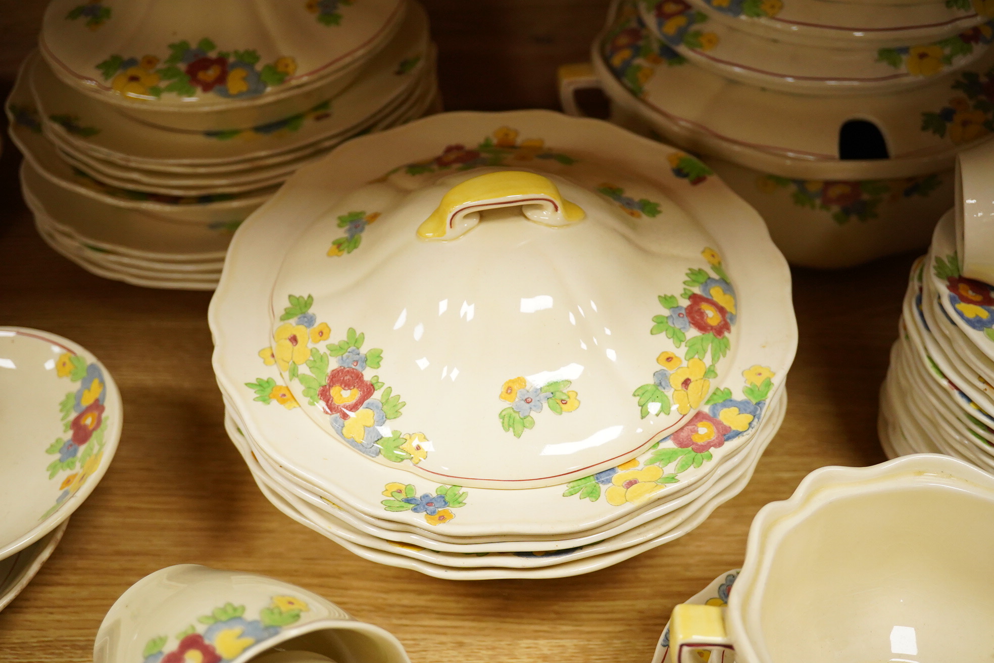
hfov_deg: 43.6
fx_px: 1242
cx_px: 497
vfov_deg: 29.9
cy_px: 332
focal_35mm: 45
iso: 2500
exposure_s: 1/320
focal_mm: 30
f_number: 6.3
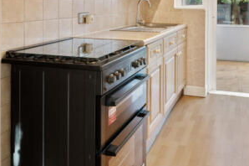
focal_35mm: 34
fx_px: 236
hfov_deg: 54.4
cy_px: -1
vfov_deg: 35.0
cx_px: 170
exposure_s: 2
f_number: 16
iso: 200
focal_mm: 15.5
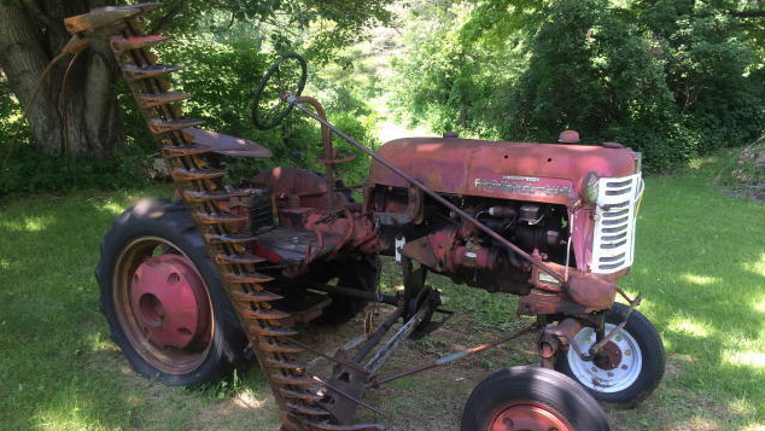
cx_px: 385
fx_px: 670
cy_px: 245
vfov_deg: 35.6
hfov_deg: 59.5
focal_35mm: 33
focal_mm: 4.12
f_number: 2.2
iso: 40
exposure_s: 1/120
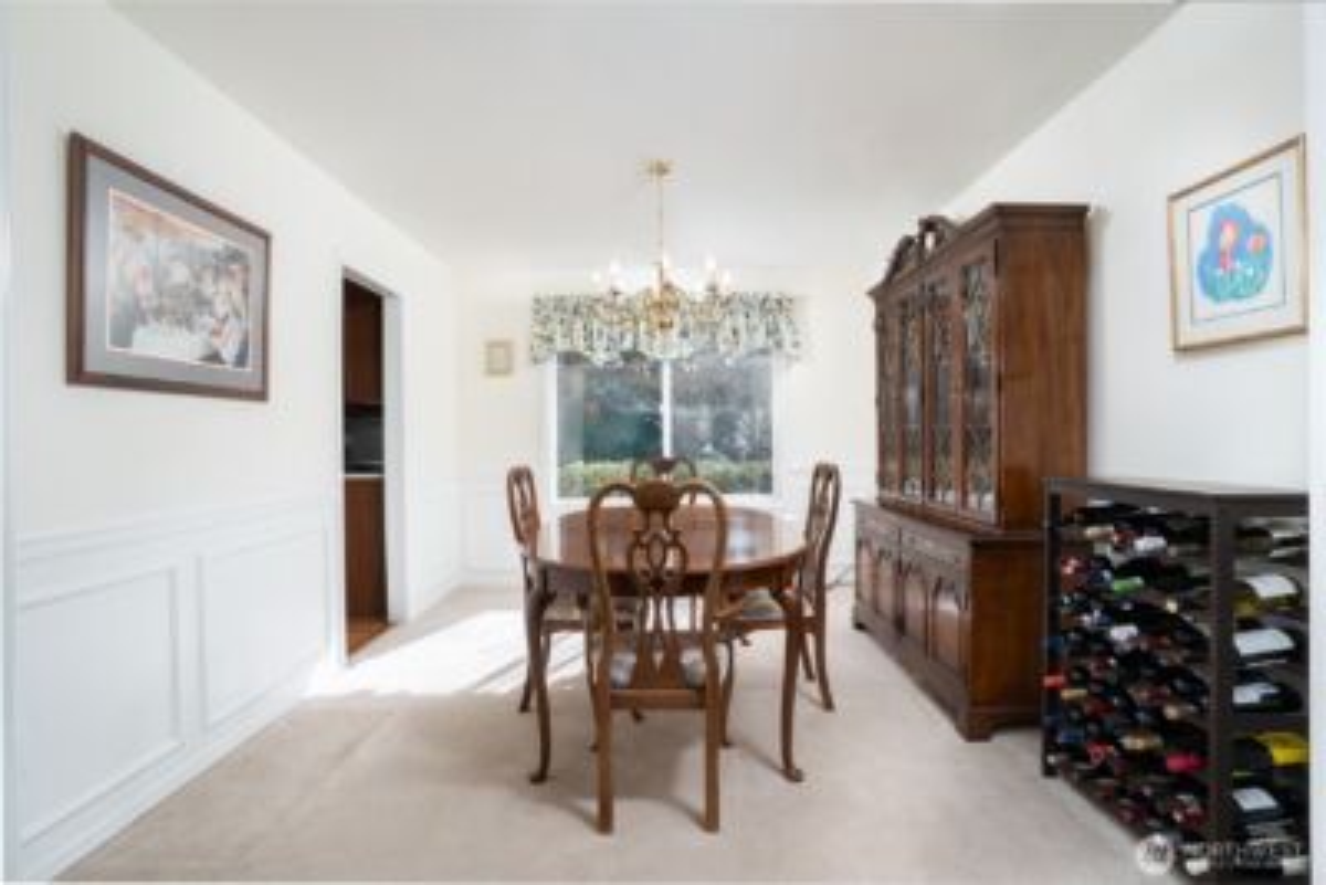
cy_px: 442
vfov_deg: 73.8
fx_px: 590
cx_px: 663
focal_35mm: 16
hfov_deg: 96.7
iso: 320
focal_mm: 16
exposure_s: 1/40
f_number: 8
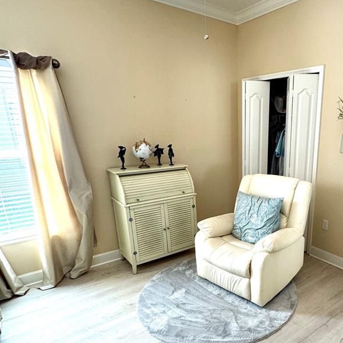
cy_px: 209
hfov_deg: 59.9
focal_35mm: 25
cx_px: 252
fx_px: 280
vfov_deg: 62.3
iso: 125
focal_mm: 2.22
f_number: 2.2
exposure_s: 1/99
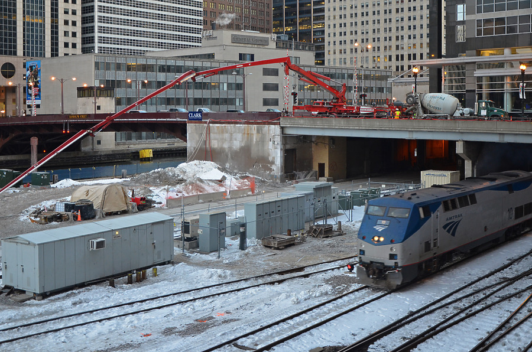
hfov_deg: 43.7
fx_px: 664
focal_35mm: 45
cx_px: 266
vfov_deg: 29.7
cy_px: 176
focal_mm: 30
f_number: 4.2
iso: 800
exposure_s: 1/50
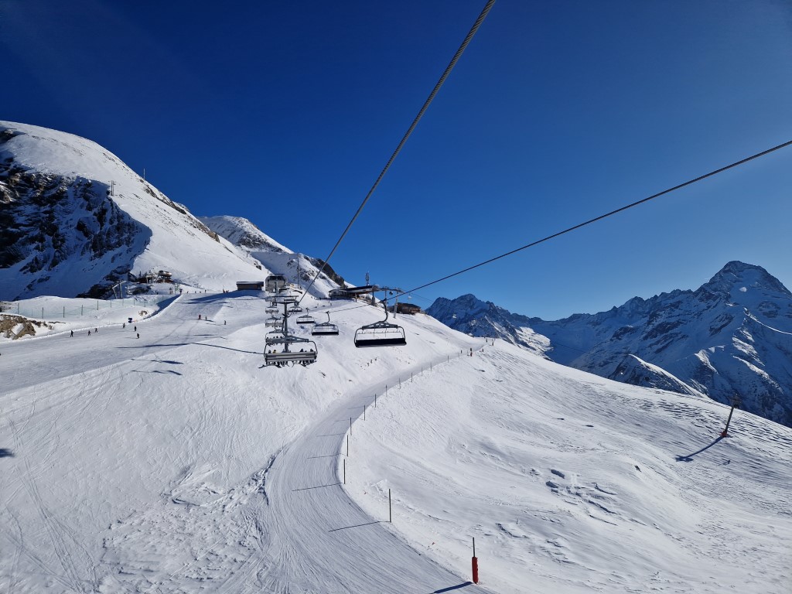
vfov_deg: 58.9
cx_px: 396
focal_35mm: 23
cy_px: 297
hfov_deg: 73.9
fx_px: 526
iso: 50
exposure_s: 1/7088
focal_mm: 5.4
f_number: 1.8
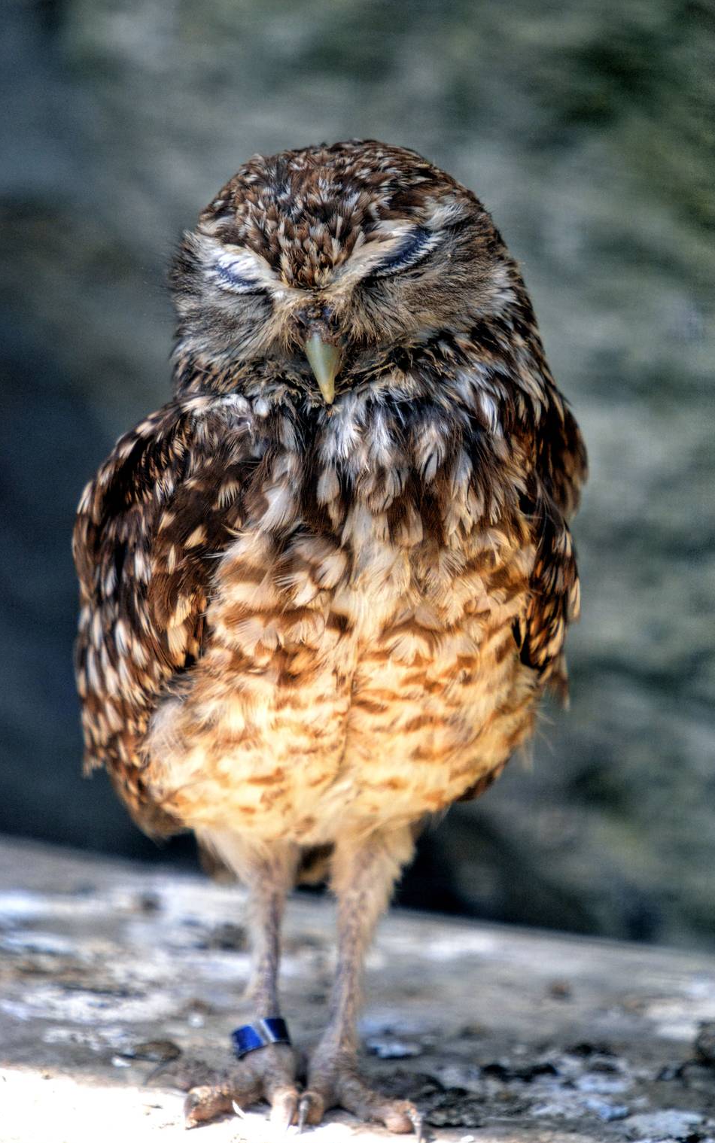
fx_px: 25086
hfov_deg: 1.6
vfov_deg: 2.6
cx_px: 376
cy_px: 576
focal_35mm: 805
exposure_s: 1/500
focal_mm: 500
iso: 1250
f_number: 6.3
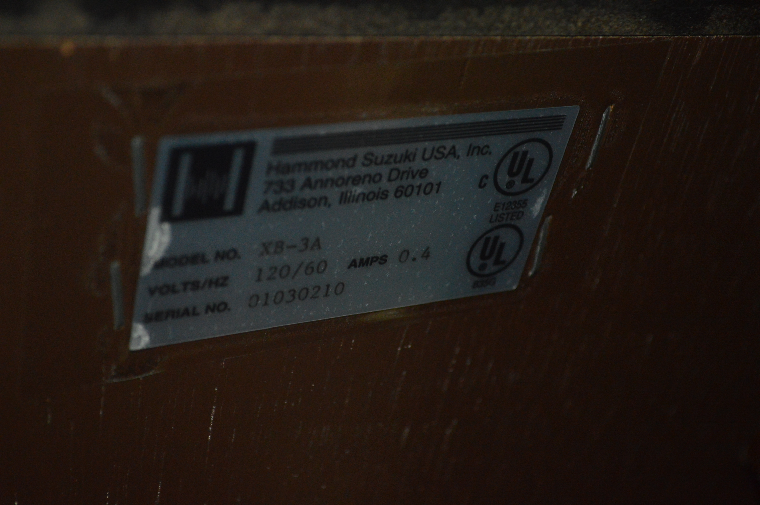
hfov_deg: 30.5
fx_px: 1392
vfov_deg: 20.6
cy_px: 252
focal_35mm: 66
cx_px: 380
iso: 2500
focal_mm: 44
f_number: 5.3
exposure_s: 1/60
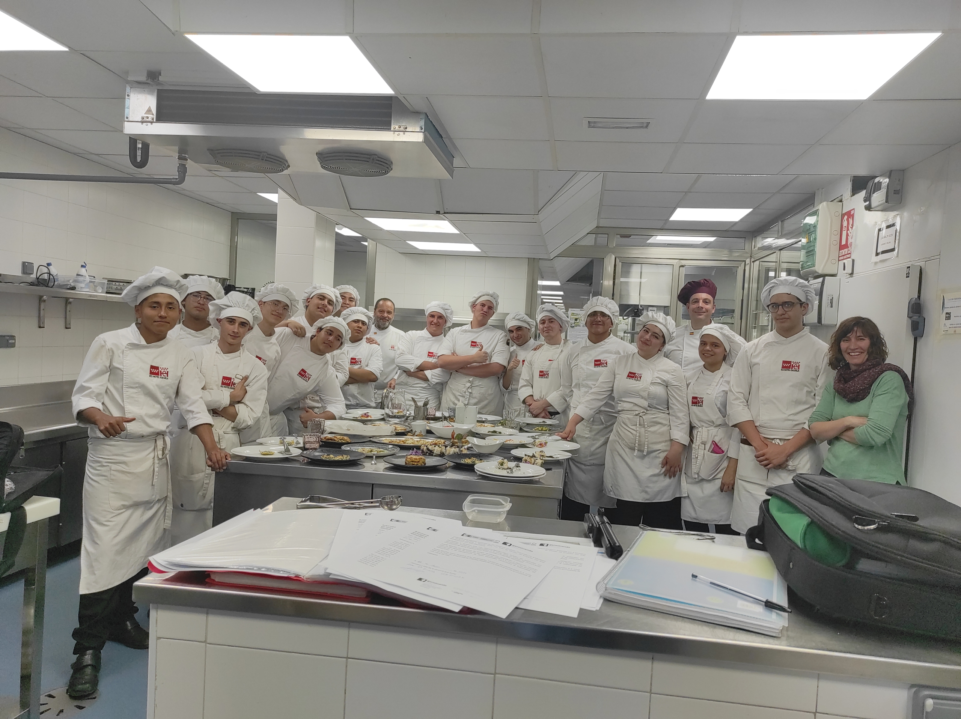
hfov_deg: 69.4
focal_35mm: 25
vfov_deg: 54.8
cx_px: 480
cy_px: 360
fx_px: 694
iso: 103
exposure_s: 1/100
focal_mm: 5.43
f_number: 1.89
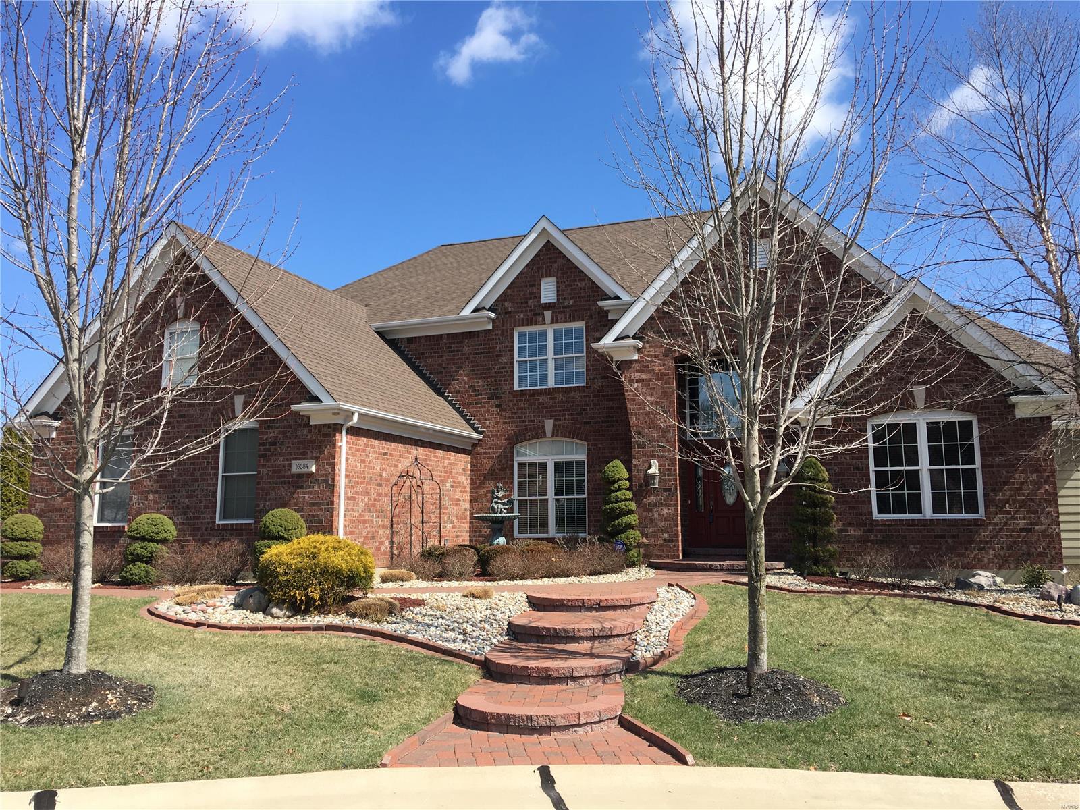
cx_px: 540
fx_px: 905
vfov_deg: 48.2
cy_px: 405
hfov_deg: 61.7
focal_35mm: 29
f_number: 2.2
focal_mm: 4.15
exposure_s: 1/962
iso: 25
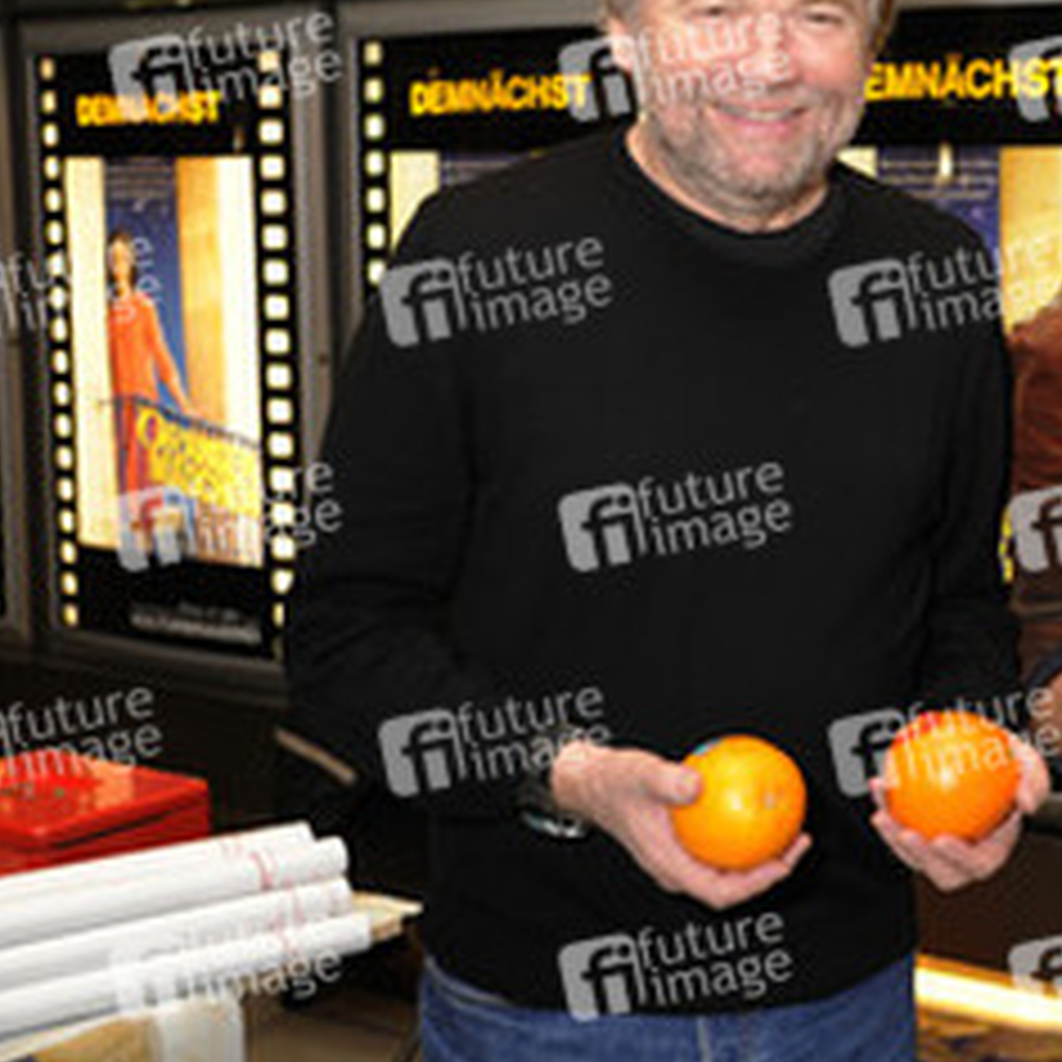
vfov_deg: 26.4
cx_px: 1006
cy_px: 405
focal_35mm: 65
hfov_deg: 25.5
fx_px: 2256
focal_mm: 40
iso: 800
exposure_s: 1/100
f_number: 3.5
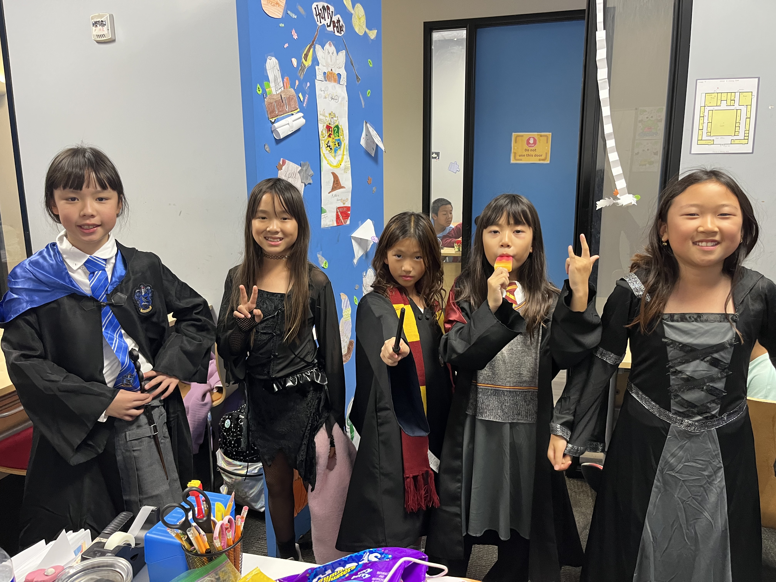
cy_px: 291
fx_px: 583
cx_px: 388
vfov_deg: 53.1
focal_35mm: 26
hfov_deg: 67.3
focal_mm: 5.1
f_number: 1.6
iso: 200
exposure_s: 1/60
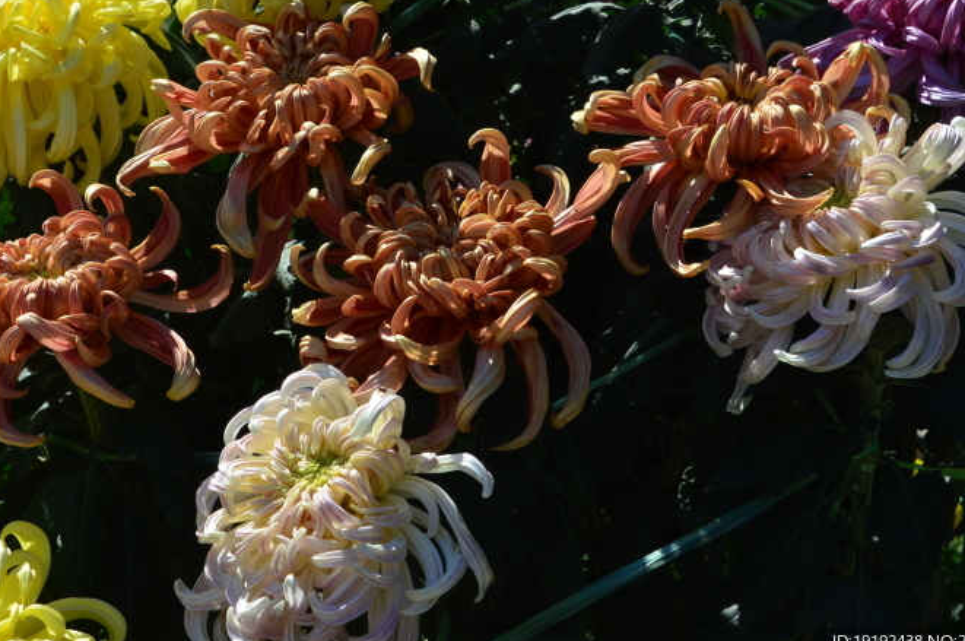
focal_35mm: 93
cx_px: 416
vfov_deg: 14.6
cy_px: 173
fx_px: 2490
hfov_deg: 21.9
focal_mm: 40
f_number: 16
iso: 200
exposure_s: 1/250
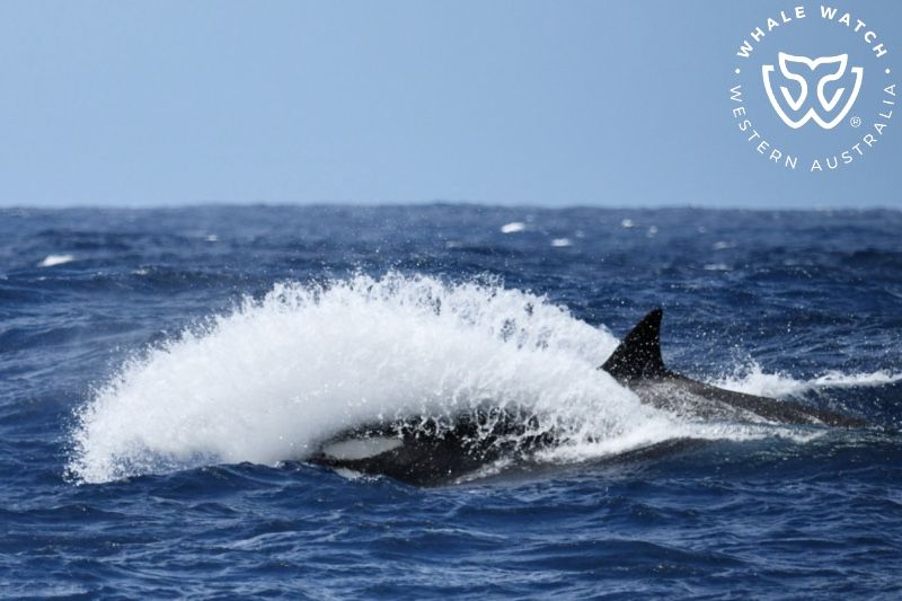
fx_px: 10520
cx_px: 451
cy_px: 300
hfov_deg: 4.9
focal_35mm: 420
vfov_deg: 3.3
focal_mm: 420
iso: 900
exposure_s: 1/8000
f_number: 6
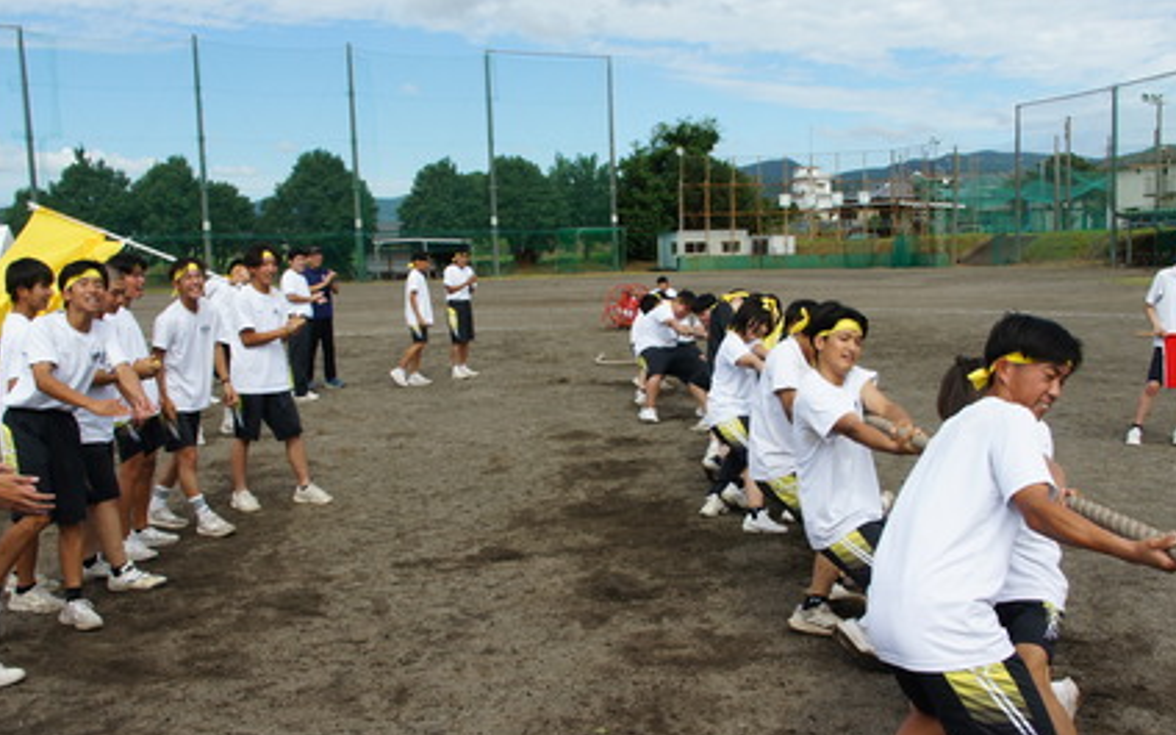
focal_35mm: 38
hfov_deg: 51.5
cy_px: 395
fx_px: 1218
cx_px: 610
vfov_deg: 33.6
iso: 200
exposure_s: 1/250
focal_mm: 22
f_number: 11
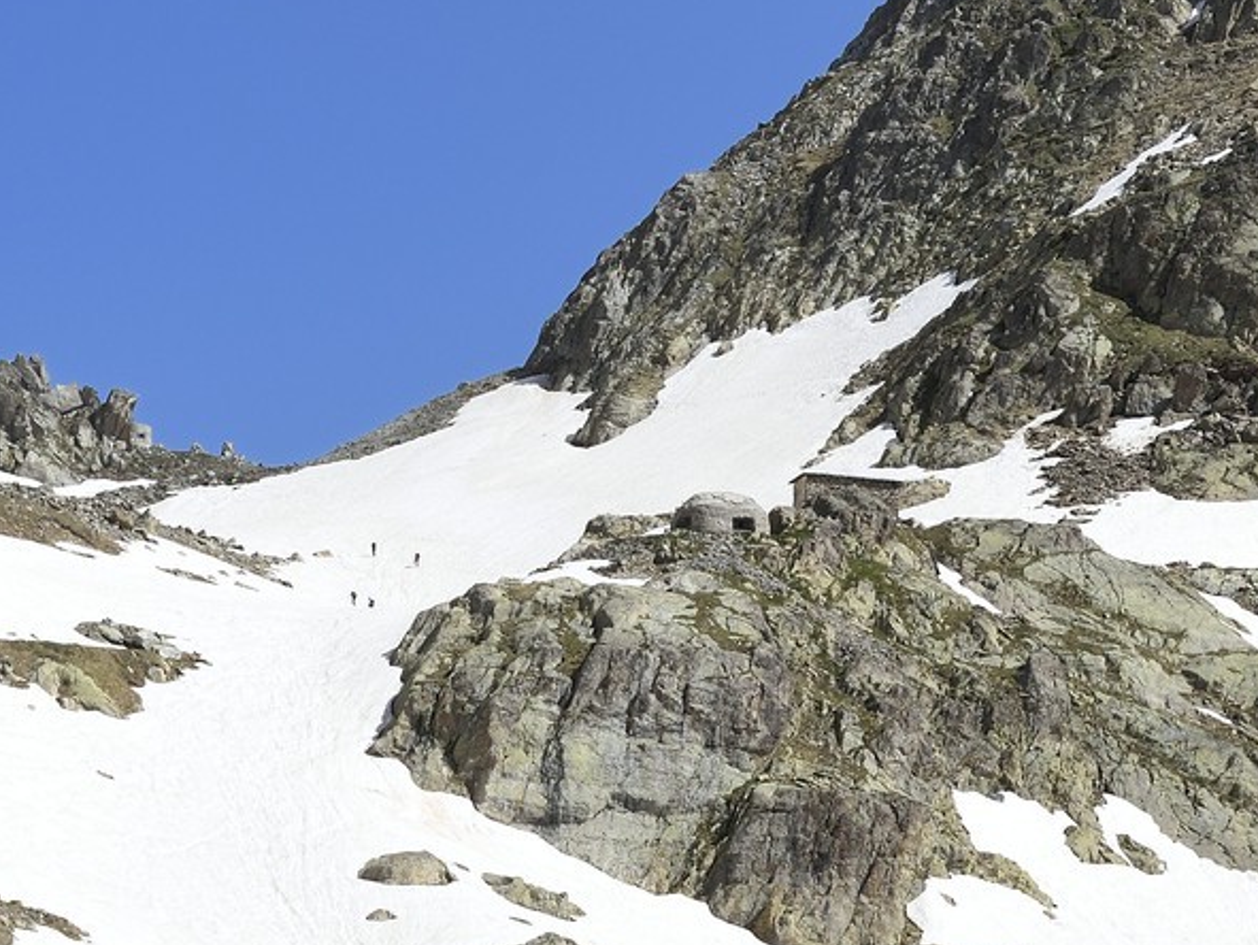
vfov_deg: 7.9
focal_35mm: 182
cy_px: 1607
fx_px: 6618
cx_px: 704
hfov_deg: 10.9
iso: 200
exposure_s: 1/250
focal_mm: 70
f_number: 13
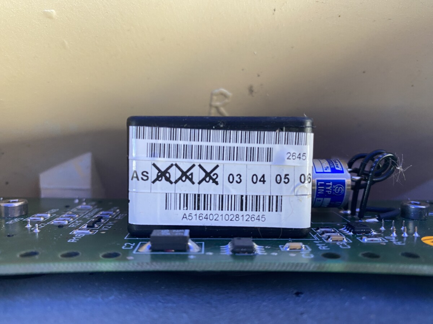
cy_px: 162
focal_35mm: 26
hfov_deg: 67.3
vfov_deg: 53.1
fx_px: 325
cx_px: 216
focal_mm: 4.25
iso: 160
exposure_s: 1/60
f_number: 1.8
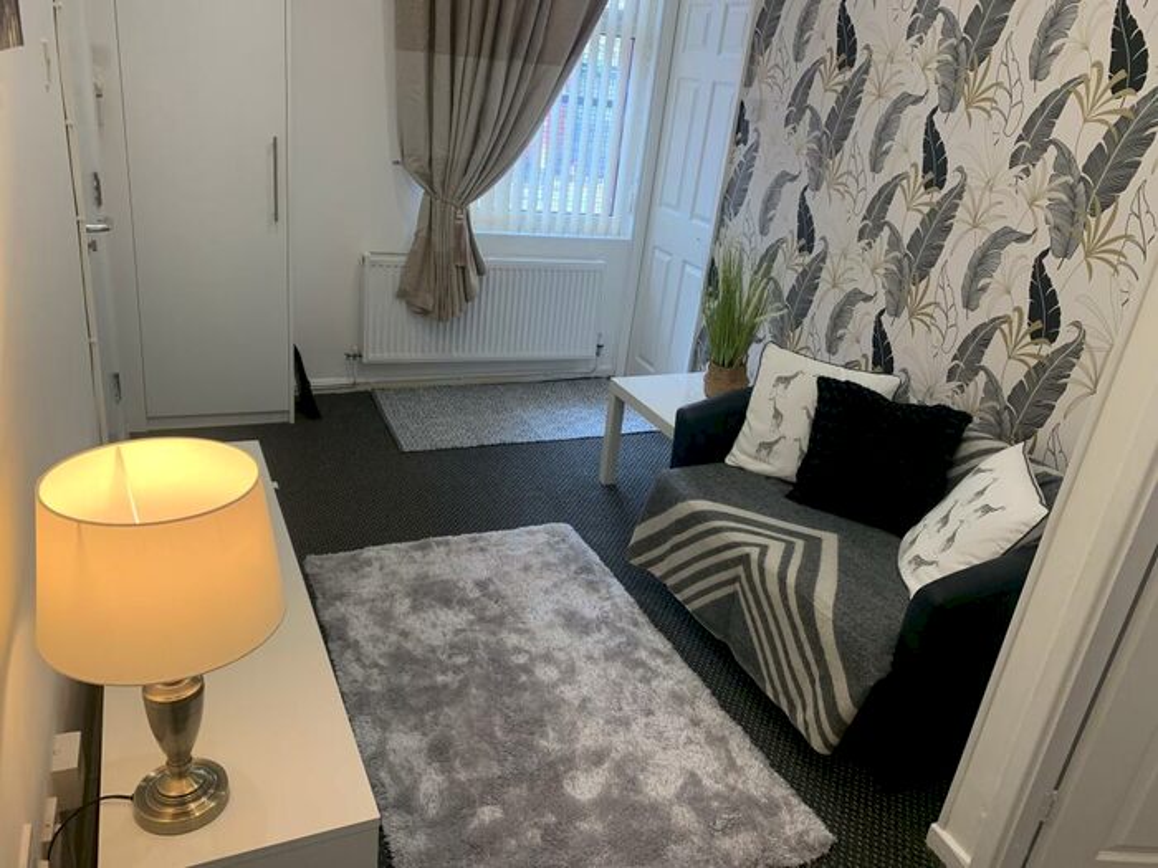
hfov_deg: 67.3
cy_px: 434
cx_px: 579
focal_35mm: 26
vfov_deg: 53.1
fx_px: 870
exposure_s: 1/100
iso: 80
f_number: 1.8
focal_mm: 4.25
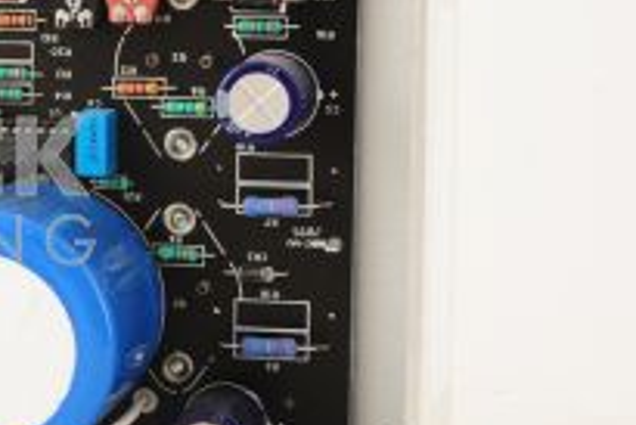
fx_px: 2581
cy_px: 191
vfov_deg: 9.4
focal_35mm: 146
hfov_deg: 13.5
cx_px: -214
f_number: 11
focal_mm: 50
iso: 1600
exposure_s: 1/125
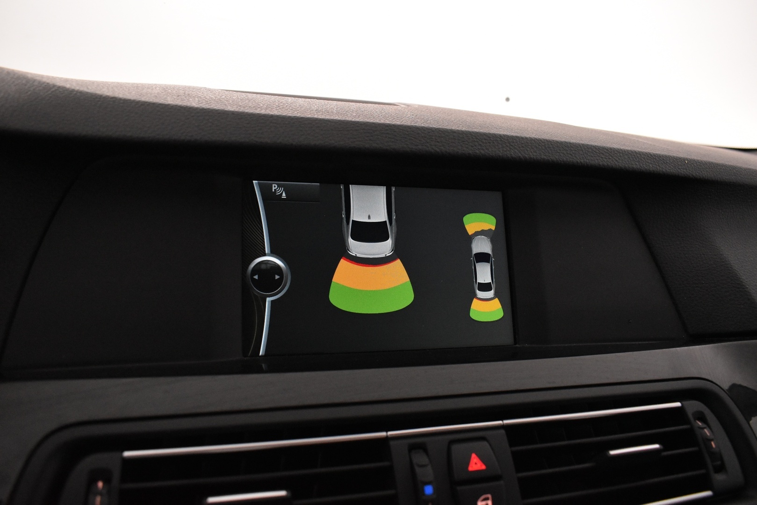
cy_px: 252
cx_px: 378
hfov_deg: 67.4
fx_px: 568
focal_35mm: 27
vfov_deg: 47.9
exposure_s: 1/80
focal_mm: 18
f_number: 4.5
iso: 3200
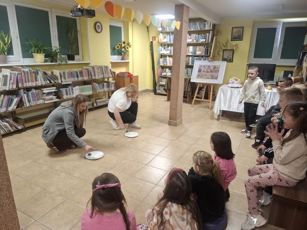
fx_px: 204
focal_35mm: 23
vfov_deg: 58.9
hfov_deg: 73.9
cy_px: 115
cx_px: 154
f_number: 1.8
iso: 200
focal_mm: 5.54
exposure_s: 1/50
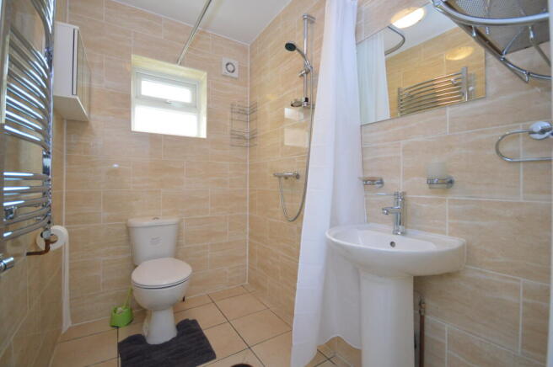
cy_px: 184
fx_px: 230
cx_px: 276
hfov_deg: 100.4
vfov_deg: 77.2
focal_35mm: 15
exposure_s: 1/60
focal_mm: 10
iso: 900
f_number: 4
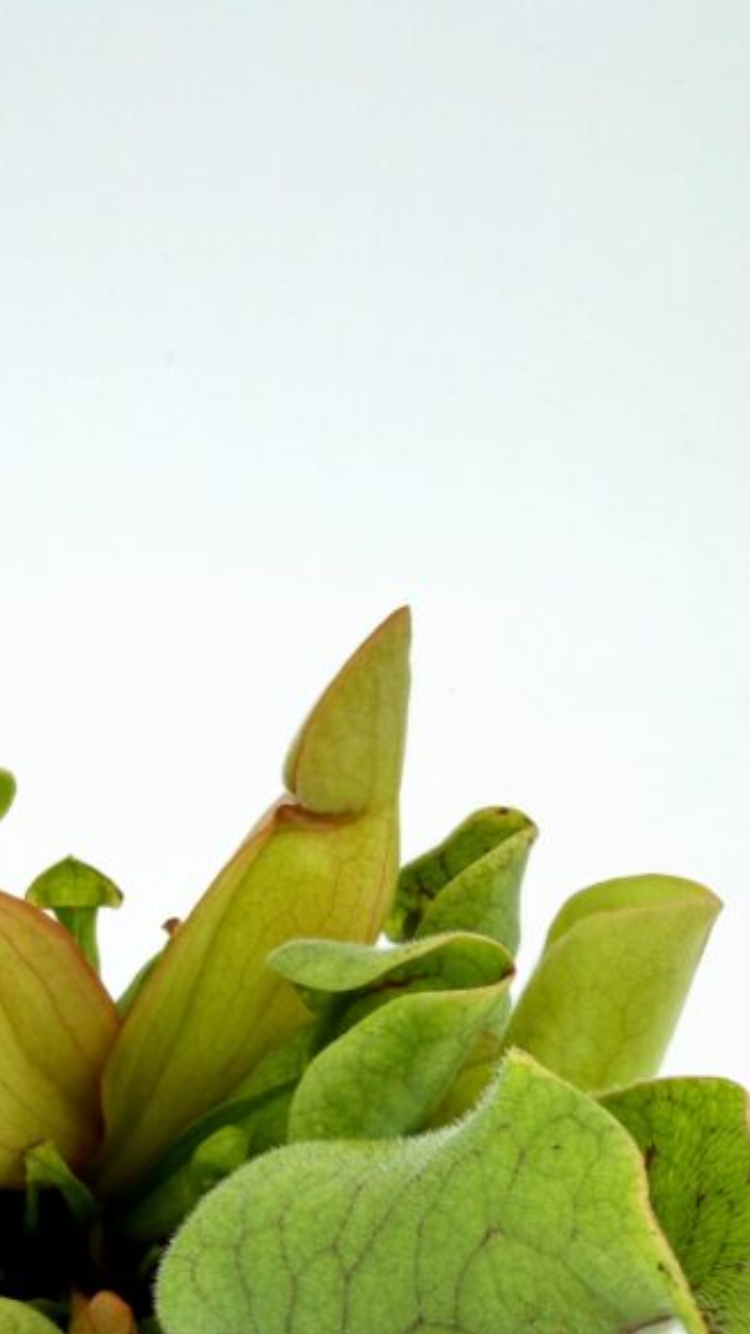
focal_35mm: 46
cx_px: 133
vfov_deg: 42.7
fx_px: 1628
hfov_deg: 25.4
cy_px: 1054
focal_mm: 2.22
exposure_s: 1/167
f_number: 2.2
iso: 40
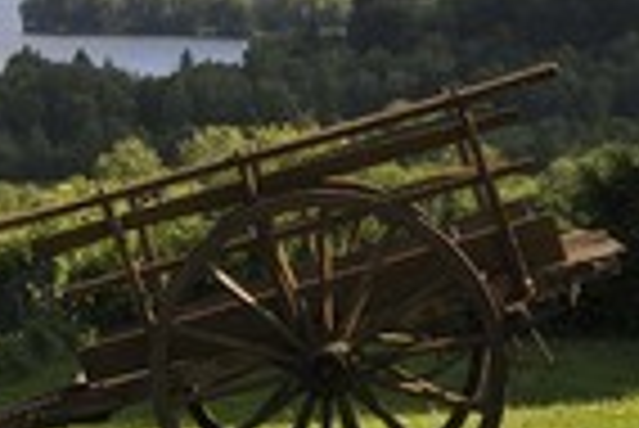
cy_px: 14
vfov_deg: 9.2
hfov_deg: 13.6
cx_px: -63
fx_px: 2630
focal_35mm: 148
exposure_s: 1/160
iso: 200
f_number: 9
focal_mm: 50
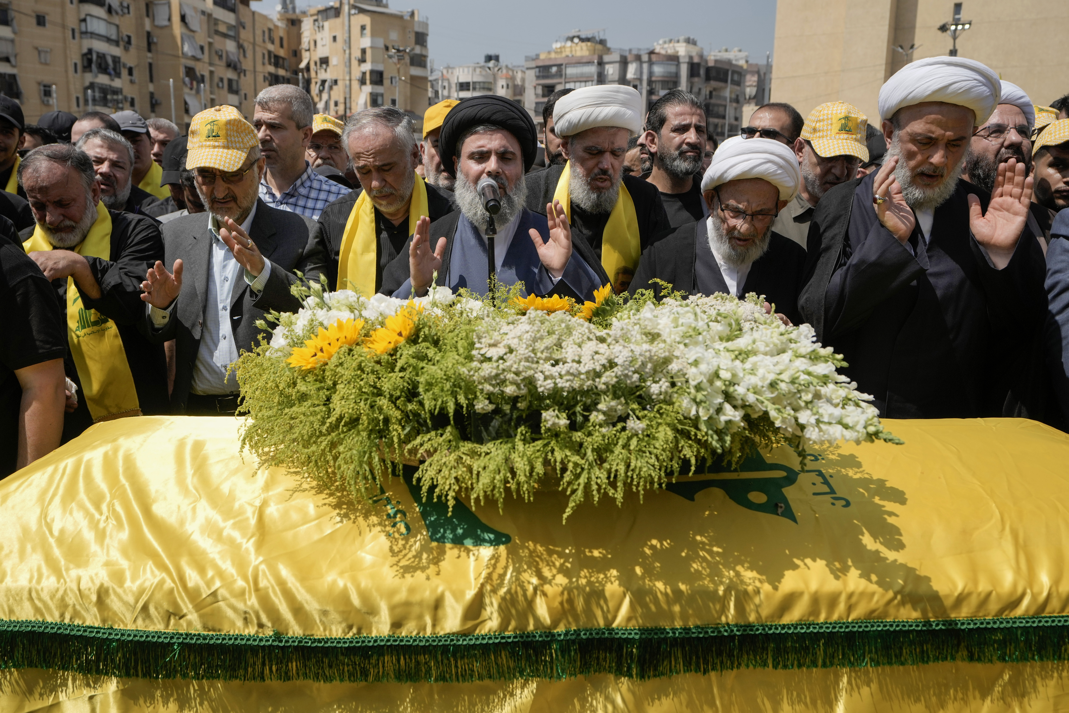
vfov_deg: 45.0
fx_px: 861
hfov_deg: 63.7
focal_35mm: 29
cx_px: 534
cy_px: 356
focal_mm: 29
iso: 400
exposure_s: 1/3200
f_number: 5
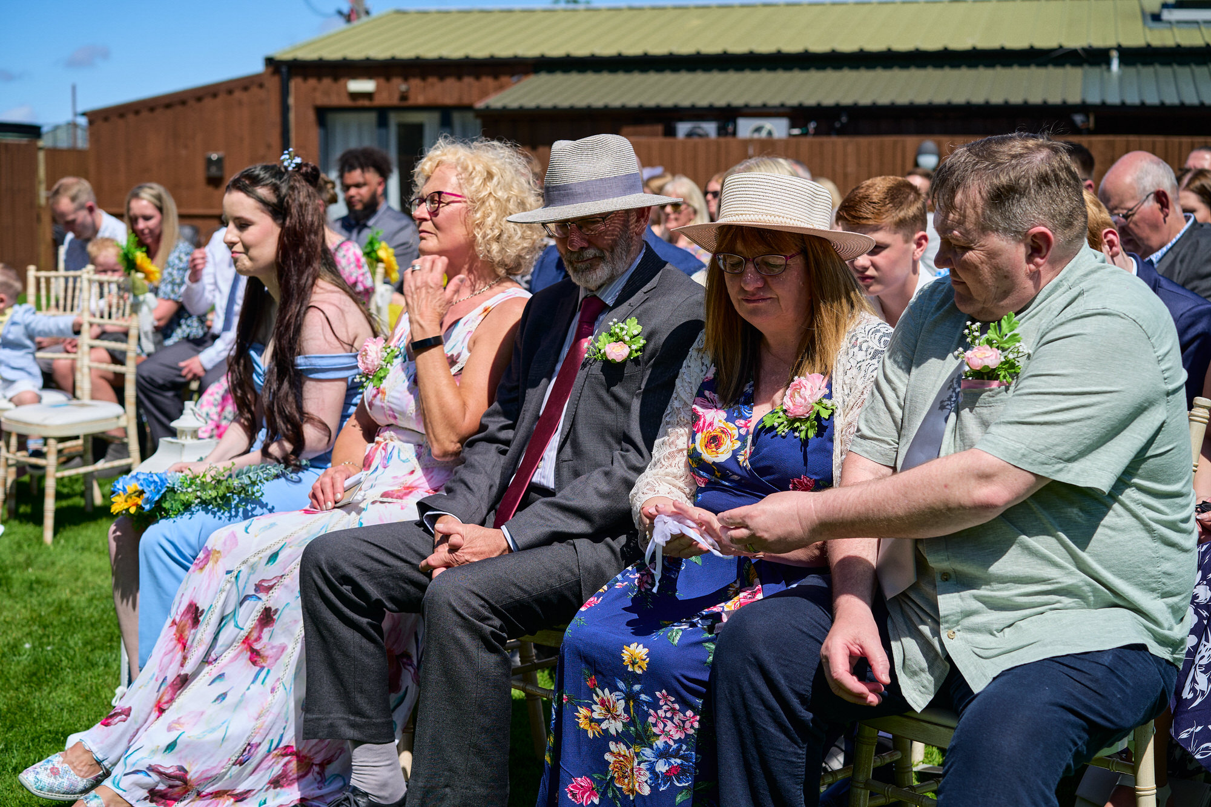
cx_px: 606
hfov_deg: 36.2
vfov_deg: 24.6
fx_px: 1850
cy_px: 404
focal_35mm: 55
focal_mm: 55
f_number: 4.5
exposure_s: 1/250
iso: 250
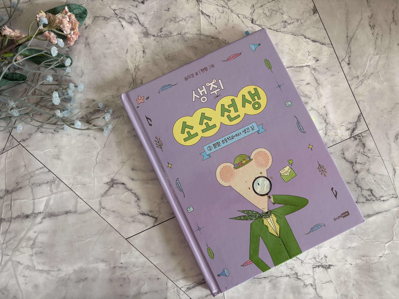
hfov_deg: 67.3
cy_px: 150
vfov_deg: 53.1
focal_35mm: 26
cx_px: 200
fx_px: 300
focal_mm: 5.96
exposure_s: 1/60
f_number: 1.6
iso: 160
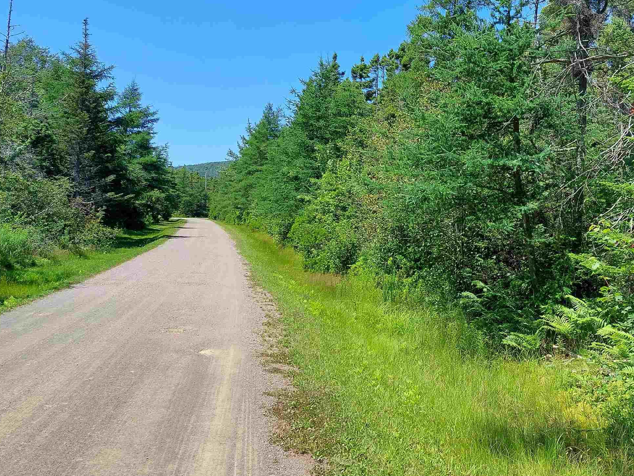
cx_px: 451
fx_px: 696
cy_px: 213
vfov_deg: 37.7
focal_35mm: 38
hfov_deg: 47.7
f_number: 1.8
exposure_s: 1/716
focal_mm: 5.23
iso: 25
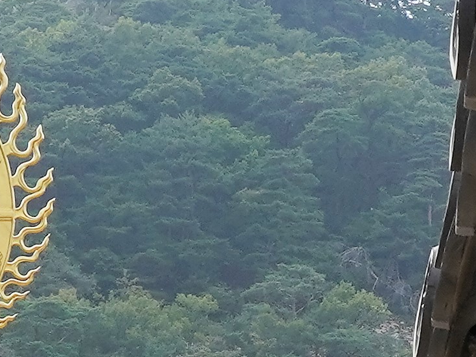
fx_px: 3671
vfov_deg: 5.5
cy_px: 640
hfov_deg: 7.4
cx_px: 348
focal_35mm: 267
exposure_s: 1/125
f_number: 14
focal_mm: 34
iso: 640
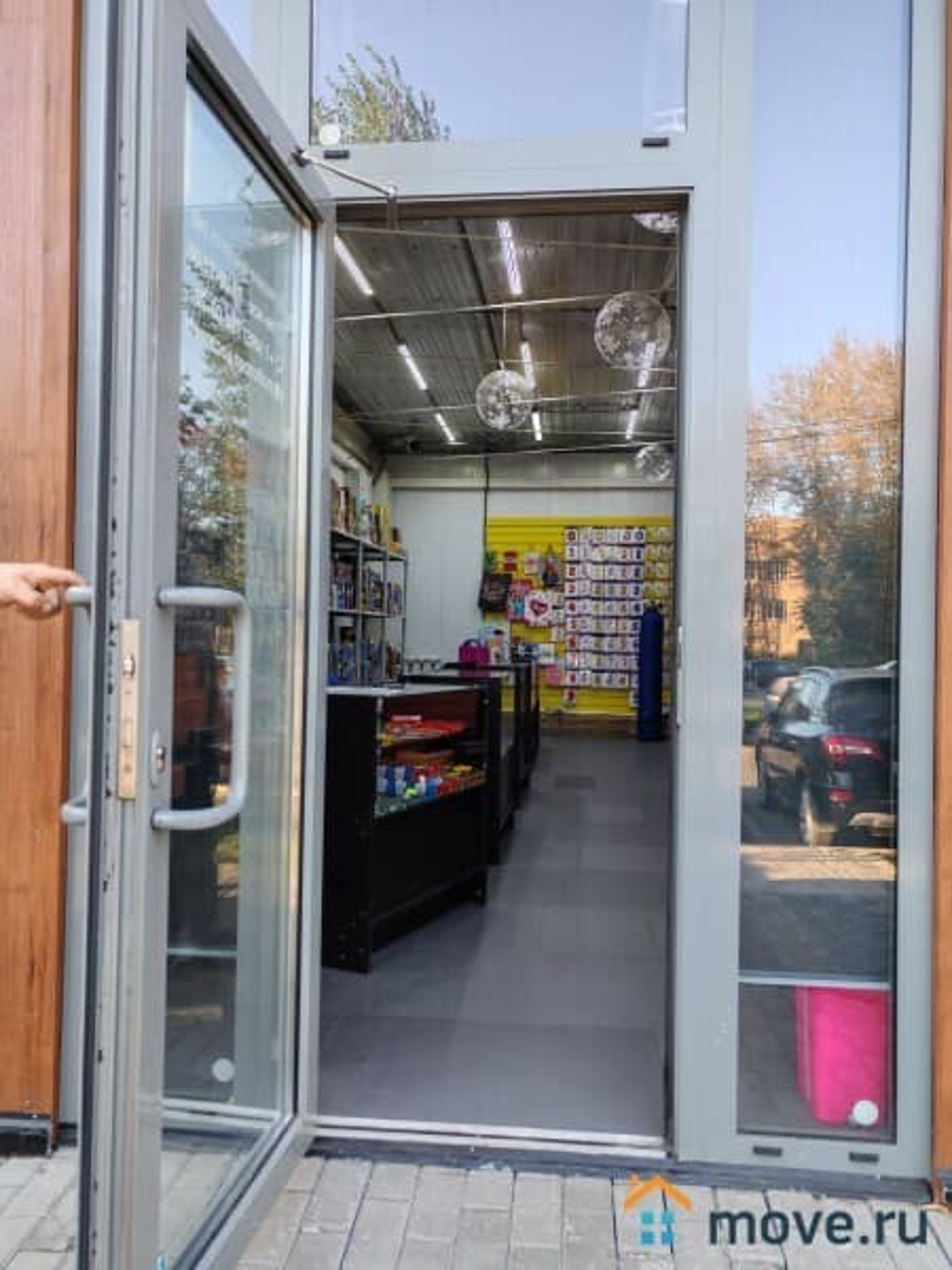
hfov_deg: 51.4
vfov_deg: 65.3
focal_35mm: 27
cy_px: 635
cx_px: 476
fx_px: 990
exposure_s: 1/100
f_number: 1.95
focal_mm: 5.52
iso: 80
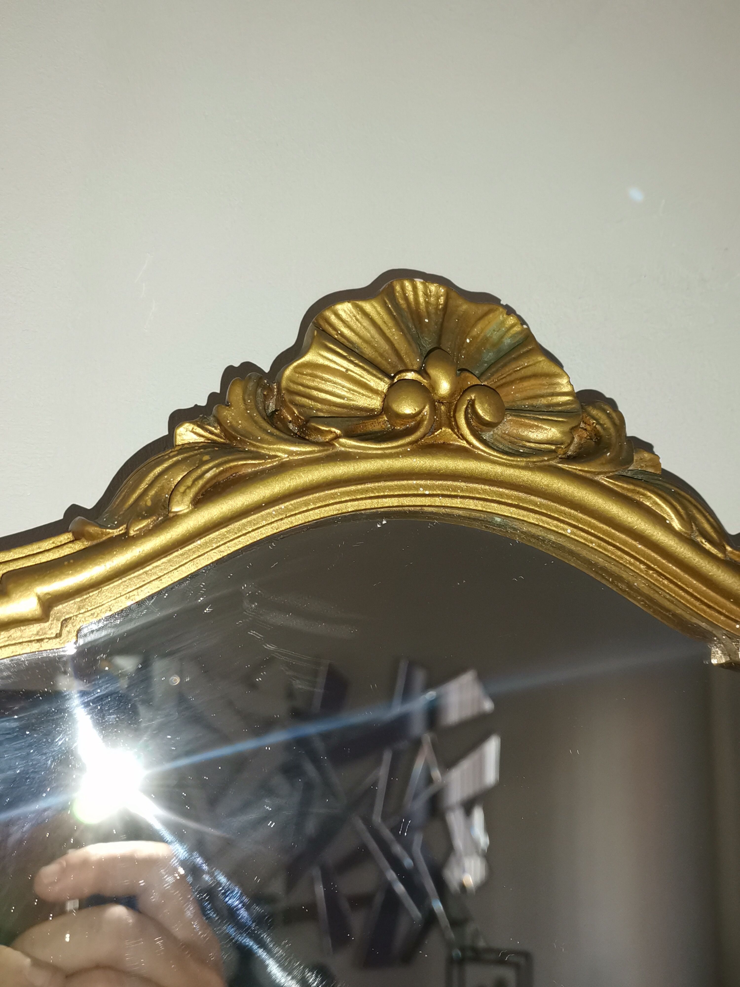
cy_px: 494
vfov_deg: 49.0
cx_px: 370
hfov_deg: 37.7
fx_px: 1083
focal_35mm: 38
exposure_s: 1/100
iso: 200
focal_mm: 4.75
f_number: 1.8
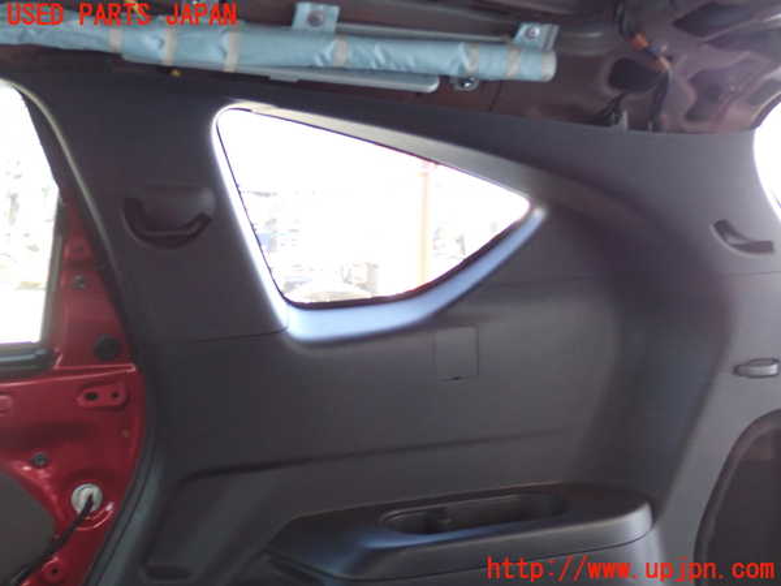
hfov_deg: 40.4
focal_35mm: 47
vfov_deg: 30.9
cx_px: 390
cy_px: 293
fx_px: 1060
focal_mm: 8.4
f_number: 3.1
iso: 800
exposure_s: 1/25
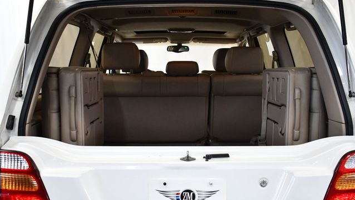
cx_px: 178
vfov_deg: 31.2
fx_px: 358
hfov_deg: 52.8
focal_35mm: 38
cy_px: 116
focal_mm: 18
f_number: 3.5
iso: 1250
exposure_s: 1/125
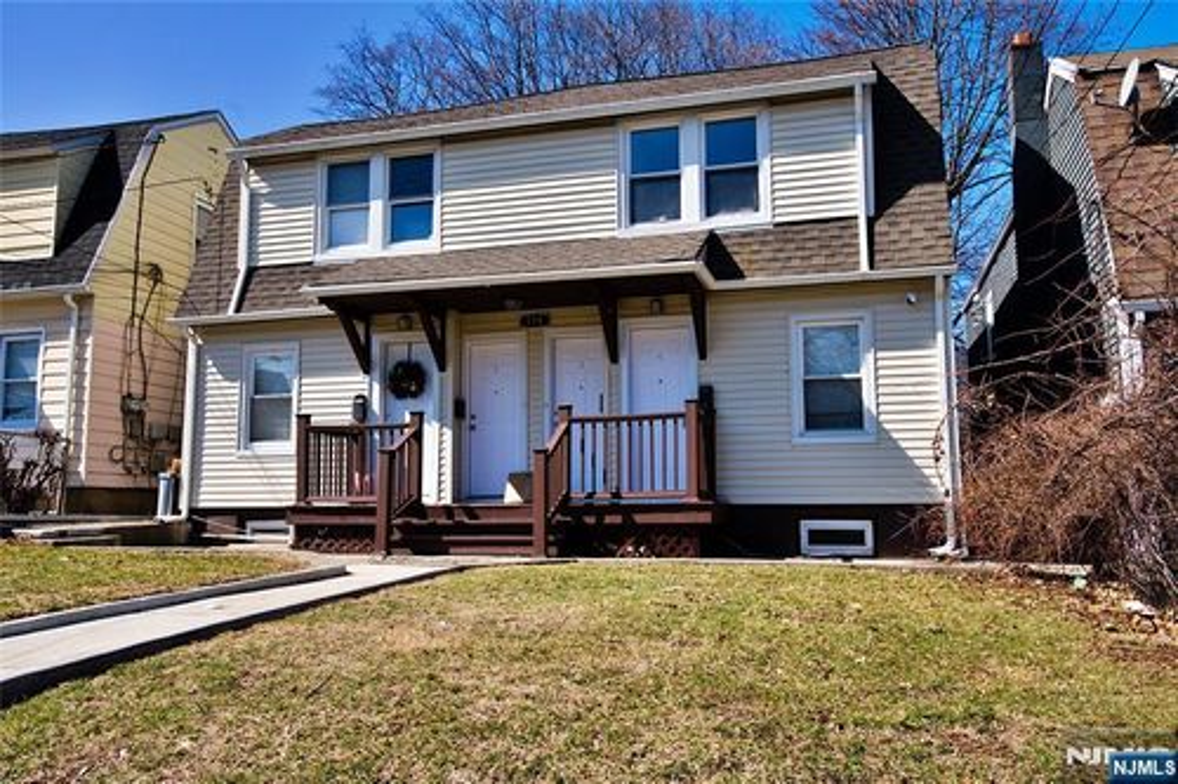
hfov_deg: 61.9
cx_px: 589
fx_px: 981
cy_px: 392
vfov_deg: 43.6
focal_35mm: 30
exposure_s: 1/160
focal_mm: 30
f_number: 10
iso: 100
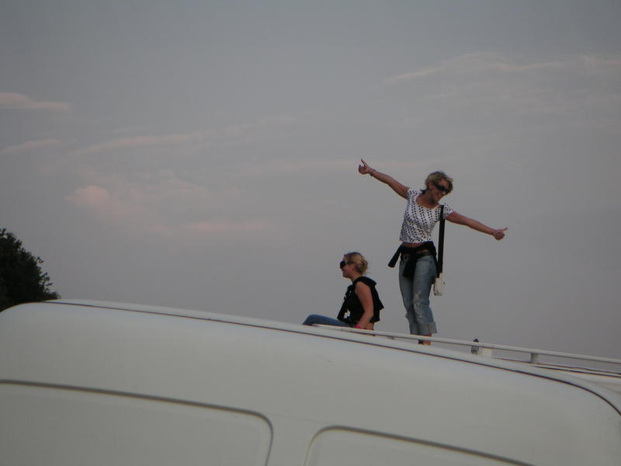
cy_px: 233
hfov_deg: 17.7
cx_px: 310
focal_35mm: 111
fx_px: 1991
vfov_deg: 13.3
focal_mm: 17.1
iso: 50
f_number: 3.6
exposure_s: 1/250
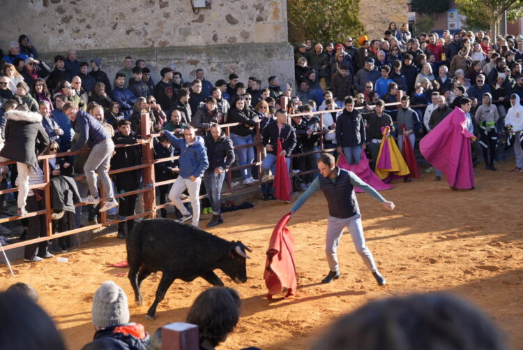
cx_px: 262
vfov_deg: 20.9
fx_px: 945
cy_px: 175
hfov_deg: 30.9
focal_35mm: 65
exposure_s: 1/200
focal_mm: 65
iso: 200
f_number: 6.3
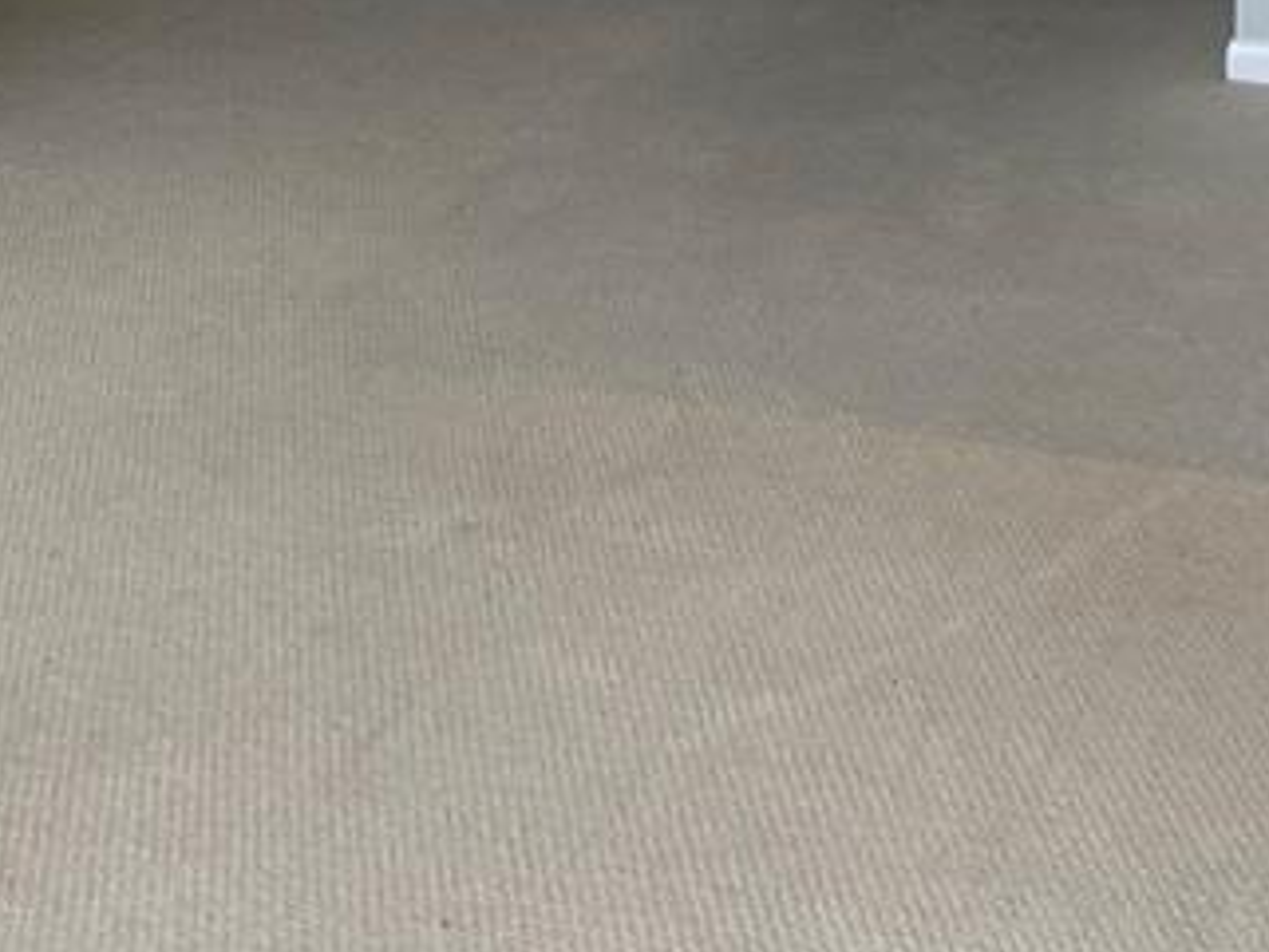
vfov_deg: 16.5
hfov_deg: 23.4
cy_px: -395
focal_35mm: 83
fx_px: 3044
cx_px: 858
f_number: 1.6
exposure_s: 1/121
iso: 50
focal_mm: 4.2
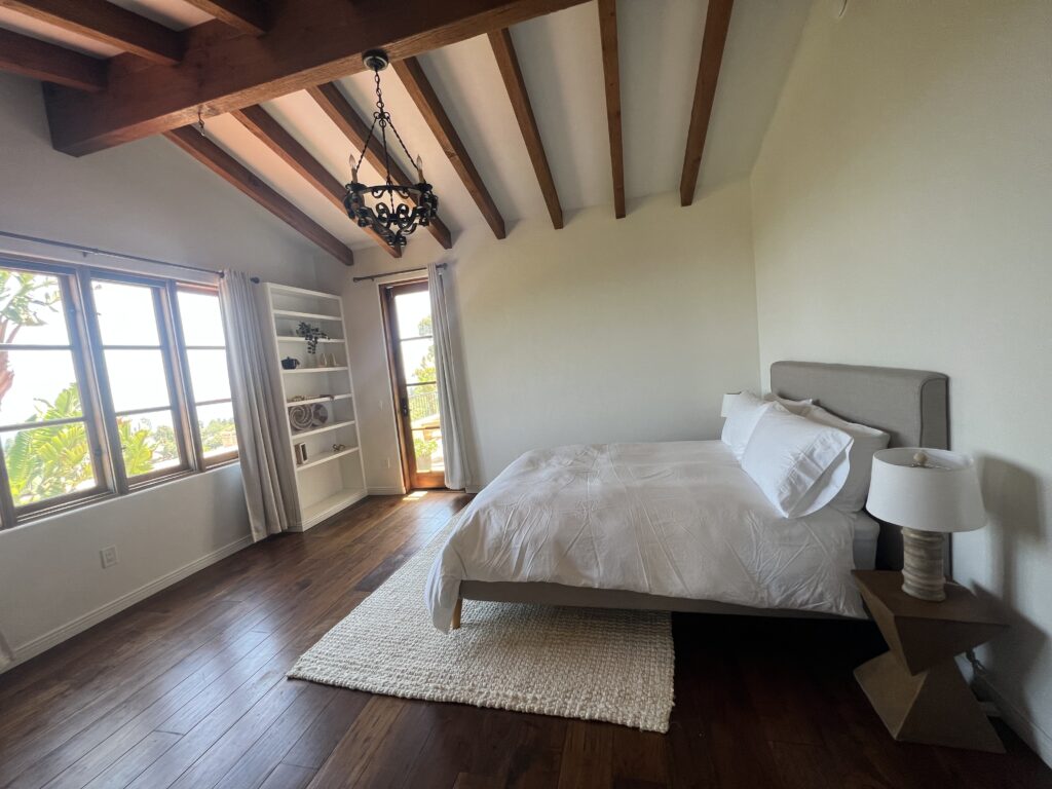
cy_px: 394
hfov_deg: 106.2
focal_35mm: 13
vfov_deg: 89.9
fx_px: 395
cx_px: 526
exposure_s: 1/99
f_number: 1.8
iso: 64
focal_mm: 1.57
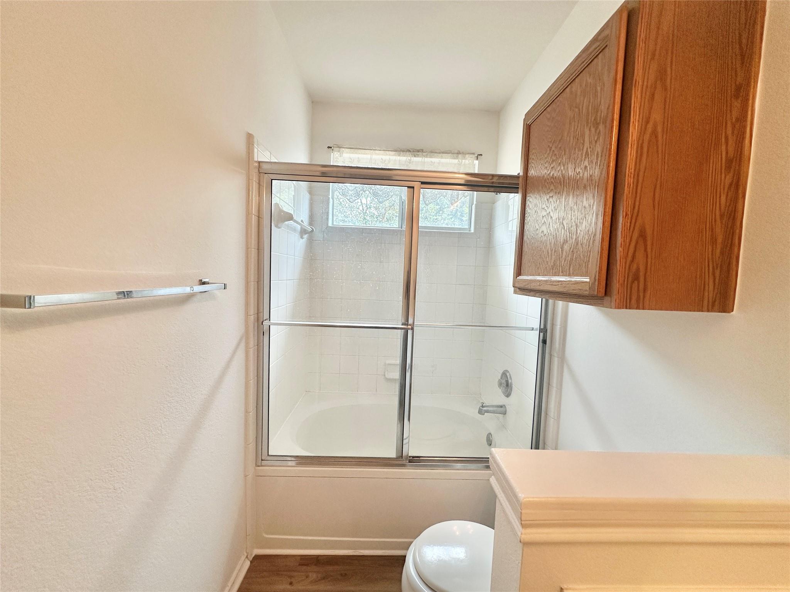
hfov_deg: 102.1
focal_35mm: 14
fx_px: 320
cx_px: 395
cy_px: 296
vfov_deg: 85.7
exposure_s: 1/120
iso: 125
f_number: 2.2
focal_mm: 2.22
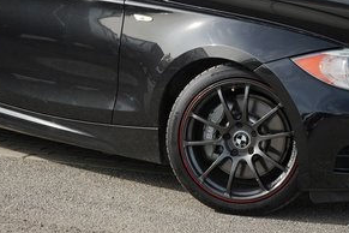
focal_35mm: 99
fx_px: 960
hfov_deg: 20.6
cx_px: 174
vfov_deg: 13.8
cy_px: 59
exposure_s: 1/1250
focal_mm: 45
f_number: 8
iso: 800
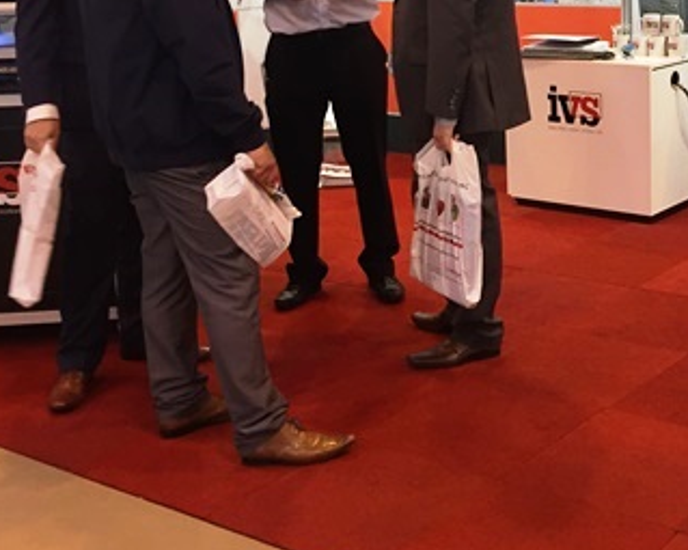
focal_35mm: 58
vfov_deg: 26.0
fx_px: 1181
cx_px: 605
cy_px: 164
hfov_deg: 31.2
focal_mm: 4.15
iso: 125
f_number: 2.2
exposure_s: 1/33
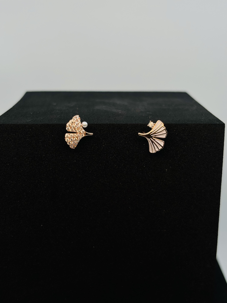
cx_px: 114
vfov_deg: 36.8
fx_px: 455
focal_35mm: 52
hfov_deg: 28.0
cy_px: 152
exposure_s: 1/1037
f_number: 1.6
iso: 32
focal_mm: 5.96
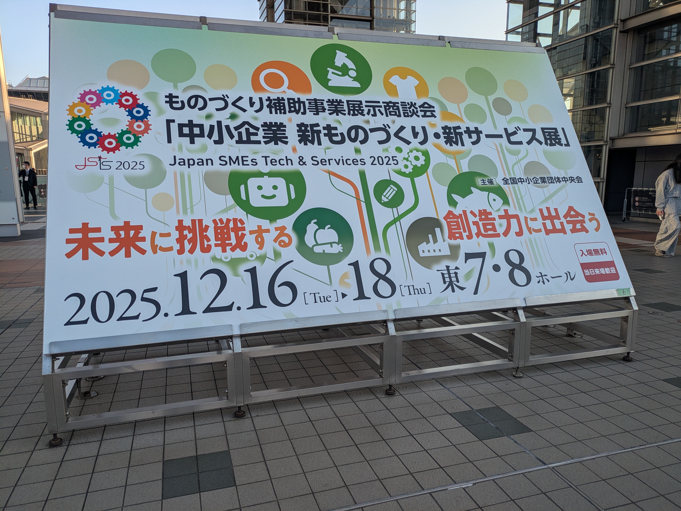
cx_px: 340
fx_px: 492
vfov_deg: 54.9
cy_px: 256
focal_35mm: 25
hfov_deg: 69.4
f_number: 1.89
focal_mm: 5.43
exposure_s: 1/1001
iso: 43
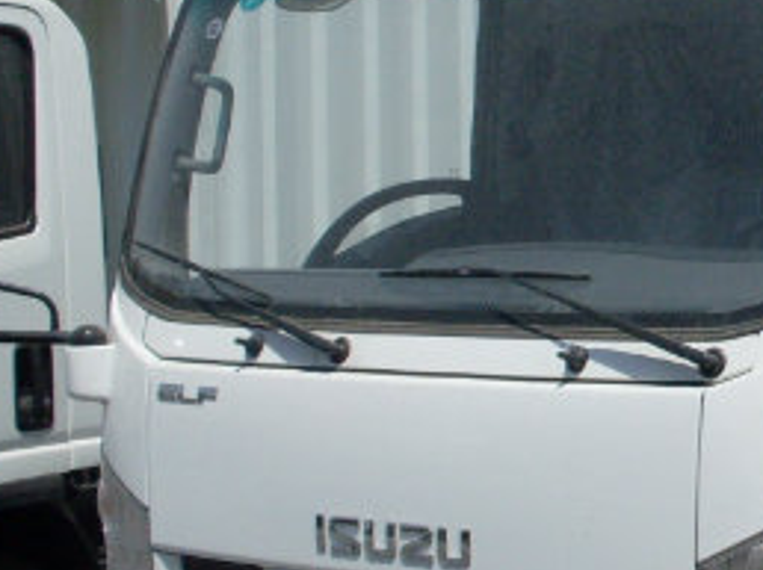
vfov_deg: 12.5
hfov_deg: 15.8
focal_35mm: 118
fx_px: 2599
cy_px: 204
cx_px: 997
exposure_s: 1/350
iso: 80
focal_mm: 6.3
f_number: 8.4
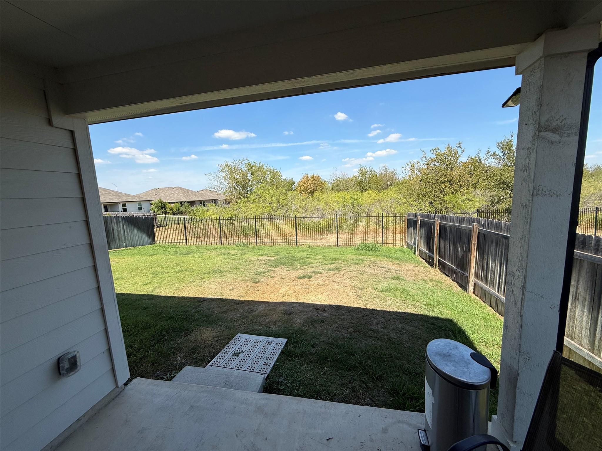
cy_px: 226
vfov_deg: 85.7
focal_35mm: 14
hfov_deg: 102.1
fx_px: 243
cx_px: 301
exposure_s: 1/2024
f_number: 2.2
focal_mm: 2.22
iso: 50
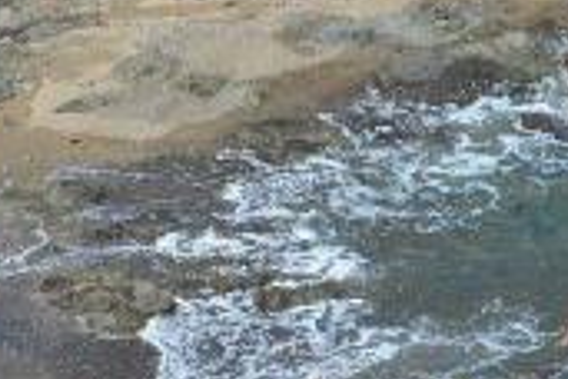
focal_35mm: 224
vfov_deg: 6.1
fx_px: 3534
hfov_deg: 9.1
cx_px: 641
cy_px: 63
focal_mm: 48
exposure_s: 1/400
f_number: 10
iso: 250
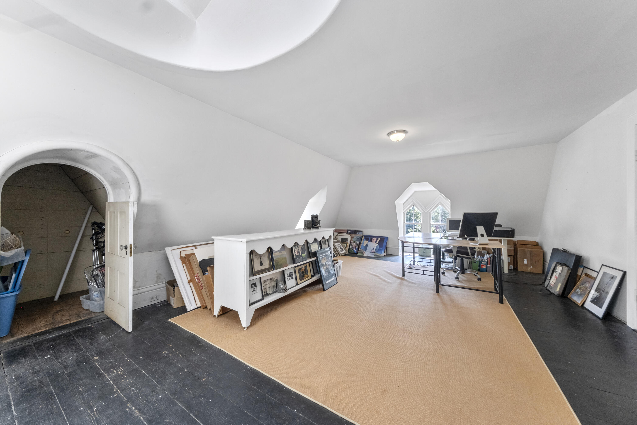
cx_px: 318
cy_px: 212
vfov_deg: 90.0
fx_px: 212
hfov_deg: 112.6
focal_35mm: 12
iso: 640
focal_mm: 8
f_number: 8
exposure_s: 1/15
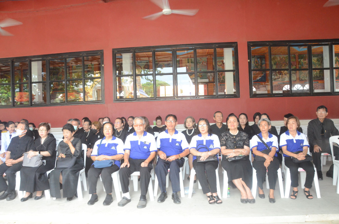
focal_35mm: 27
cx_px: 170
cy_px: 112
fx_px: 254
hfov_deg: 67.5
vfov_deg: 47.7
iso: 3200
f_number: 10
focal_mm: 18
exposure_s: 1/60
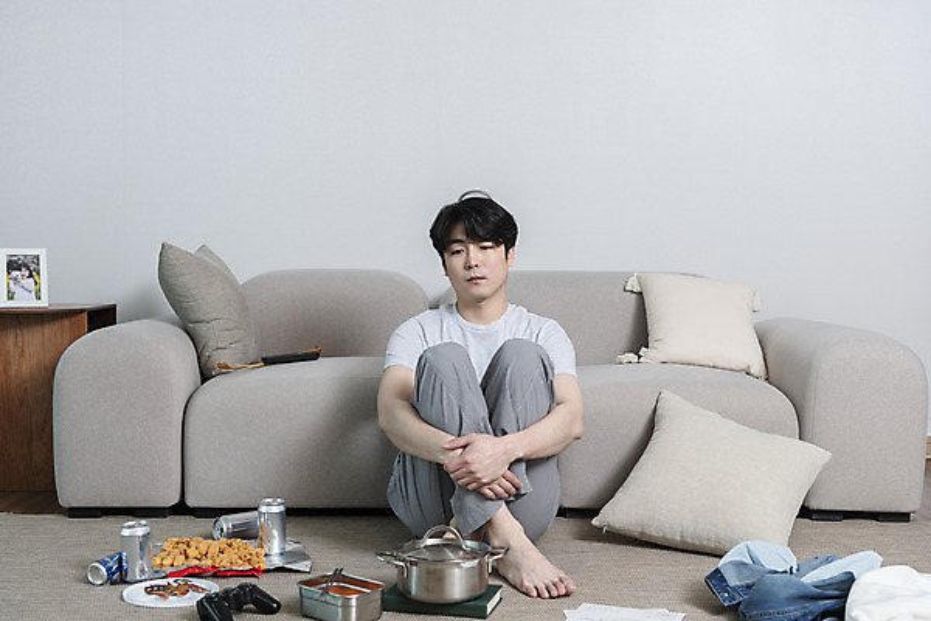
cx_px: 466
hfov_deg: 42.7
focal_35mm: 46
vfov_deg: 29.2
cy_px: 310
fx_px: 1190
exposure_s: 1/125
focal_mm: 46
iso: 250
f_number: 5
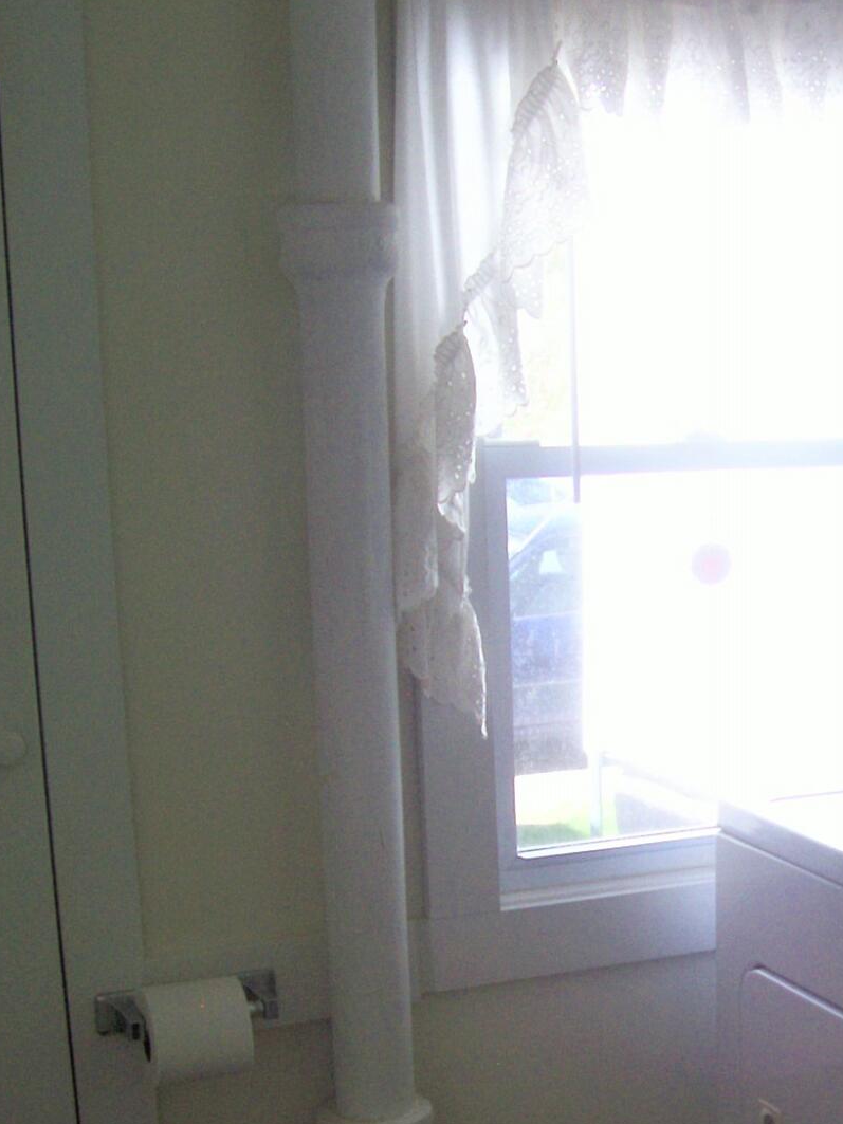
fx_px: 2079
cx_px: 732
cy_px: 851
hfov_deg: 22.5
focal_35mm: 64
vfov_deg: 29.8
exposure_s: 1/124
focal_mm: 5.6
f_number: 2.7
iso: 80
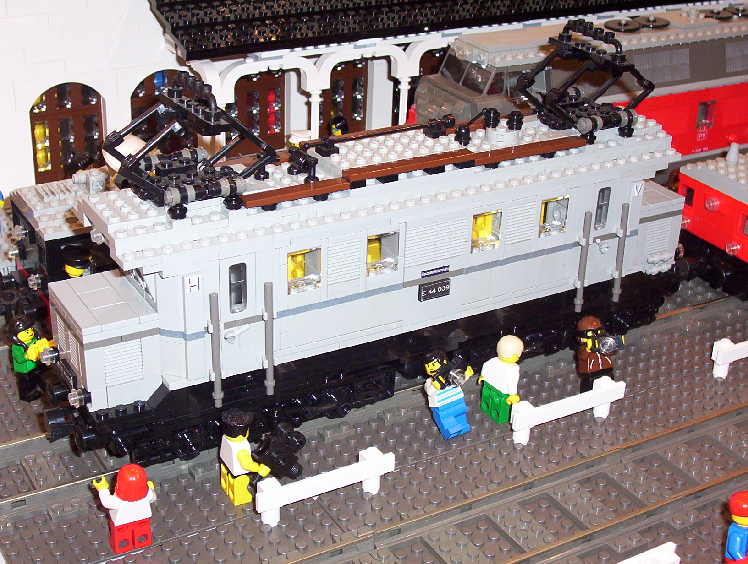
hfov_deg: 29.3
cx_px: 374
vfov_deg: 22.3
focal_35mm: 66
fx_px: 1430
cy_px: 282
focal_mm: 8.74
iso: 140
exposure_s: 1/80.5
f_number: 3.26
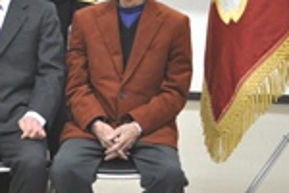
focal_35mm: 134
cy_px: 12
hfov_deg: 15.1
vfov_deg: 10.2
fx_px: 1076
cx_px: 15
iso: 1250
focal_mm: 30
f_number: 4.5
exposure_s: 1/125
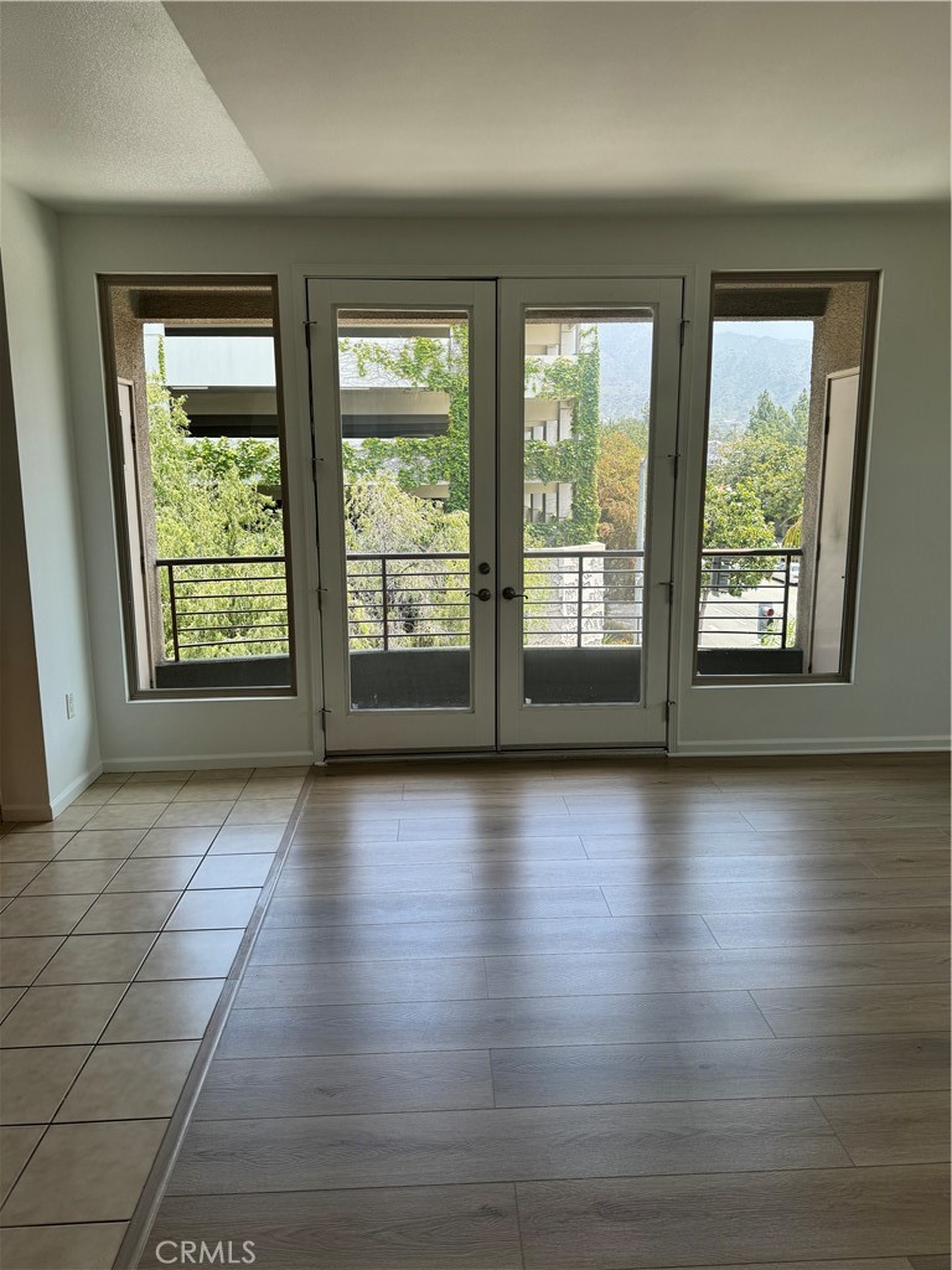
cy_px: 635
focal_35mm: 24
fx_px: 880
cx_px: 476
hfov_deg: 56.8
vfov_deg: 71.6
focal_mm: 6.76
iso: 80
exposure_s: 1/558
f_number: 1.78
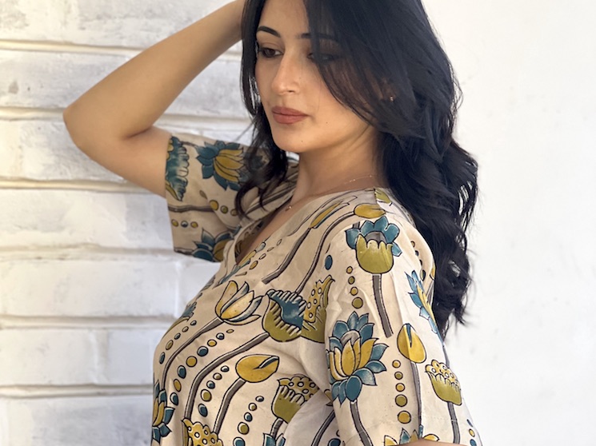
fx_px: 1773
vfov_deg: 14.3
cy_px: 321
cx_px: 298
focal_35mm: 103
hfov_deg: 19.1
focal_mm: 9
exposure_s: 1/121
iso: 125
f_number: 2.8
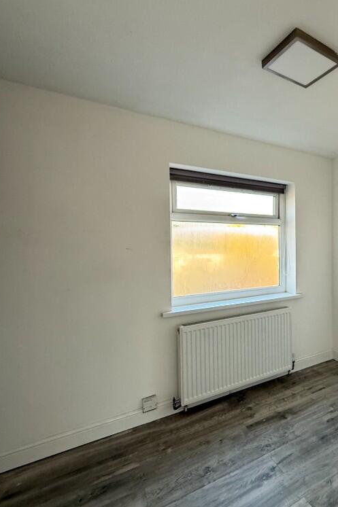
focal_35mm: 20
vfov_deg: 84.0
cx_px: 316
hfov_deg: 52.7
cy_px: 249
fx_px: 282
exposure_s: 1/99
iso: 200
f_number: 2.2
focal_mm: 2.22
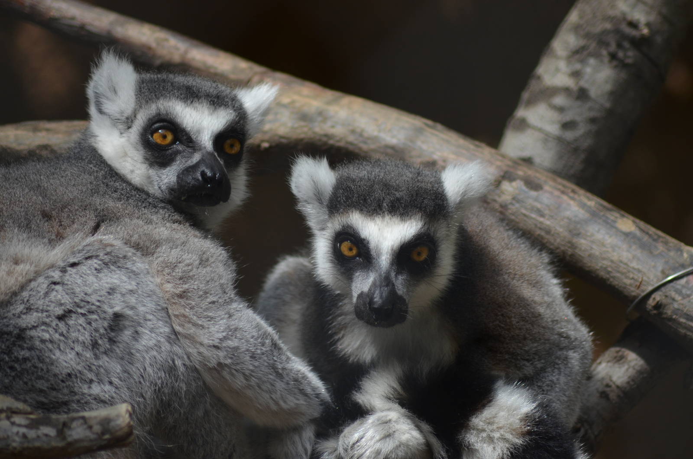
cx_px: 346
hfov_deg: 5.3
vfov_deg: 3.5
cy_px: 230
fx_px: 7493
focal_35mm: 390
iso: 400
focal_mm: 260
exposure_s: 1/1600
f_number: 5
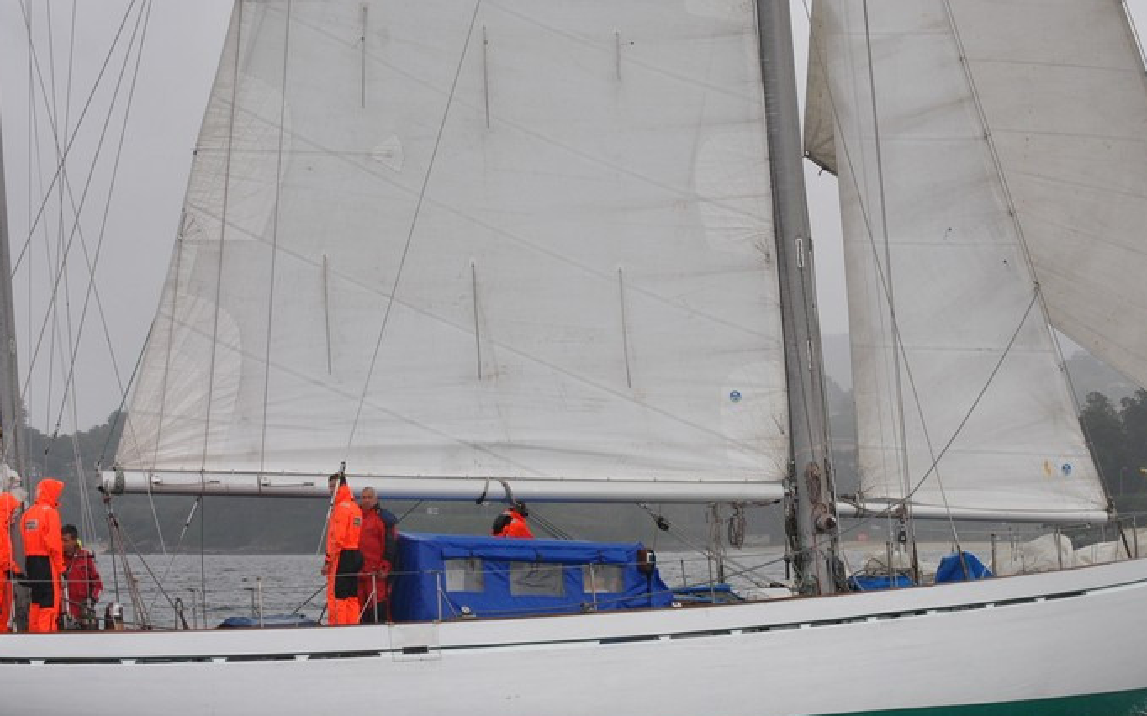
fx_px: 3459
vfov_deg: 11.8
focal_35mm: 111
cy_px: 435
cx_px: 607
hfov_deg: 18.8
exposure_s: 1/200
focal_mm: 55
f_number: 7.1
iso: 100
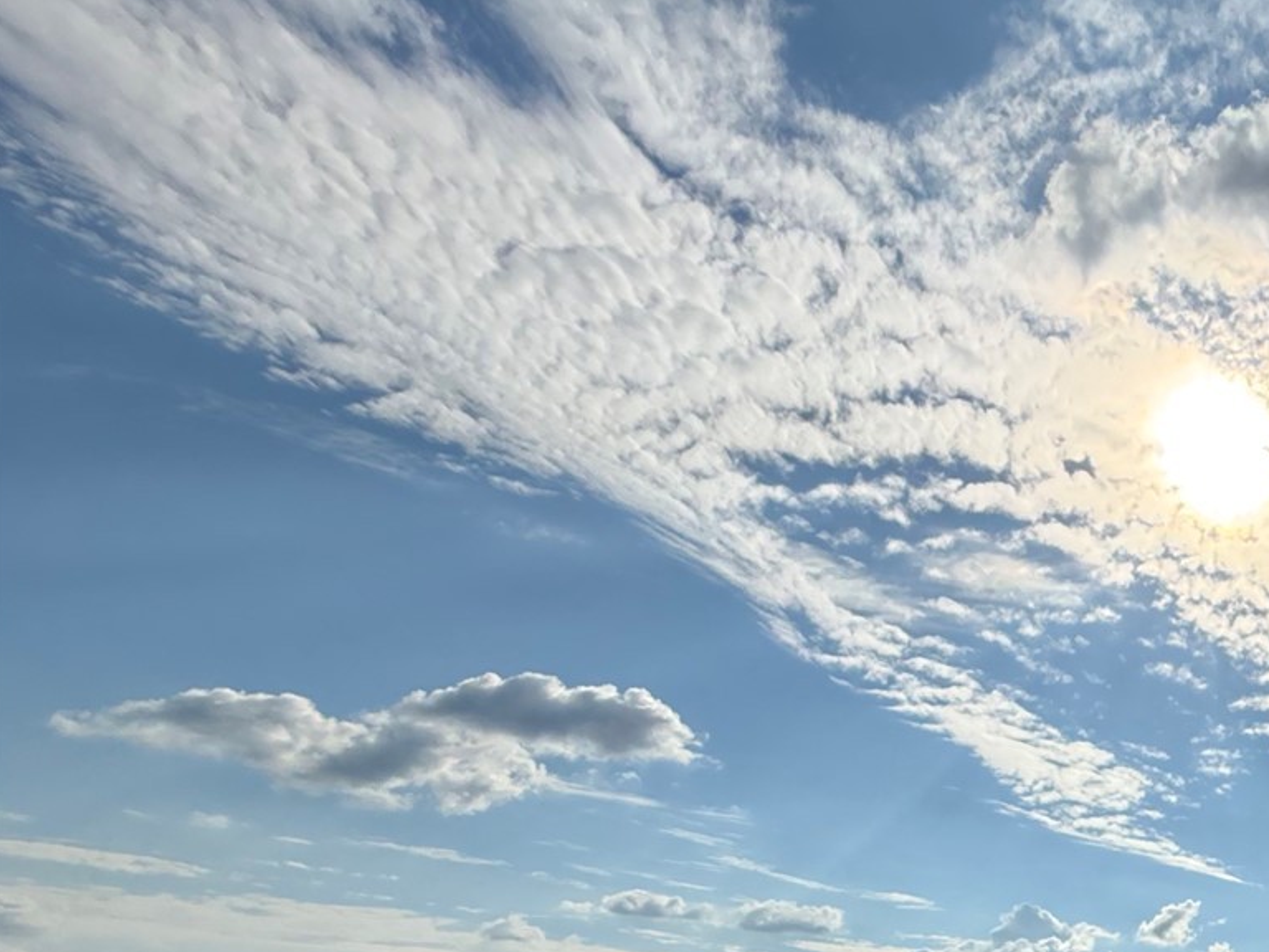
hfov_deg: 37.4
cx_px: 1576
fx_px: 1283
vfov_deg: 33.9
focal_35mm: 35
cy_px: 1109
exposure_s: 1/6173
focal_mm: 2.22
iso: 32
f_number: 2.2
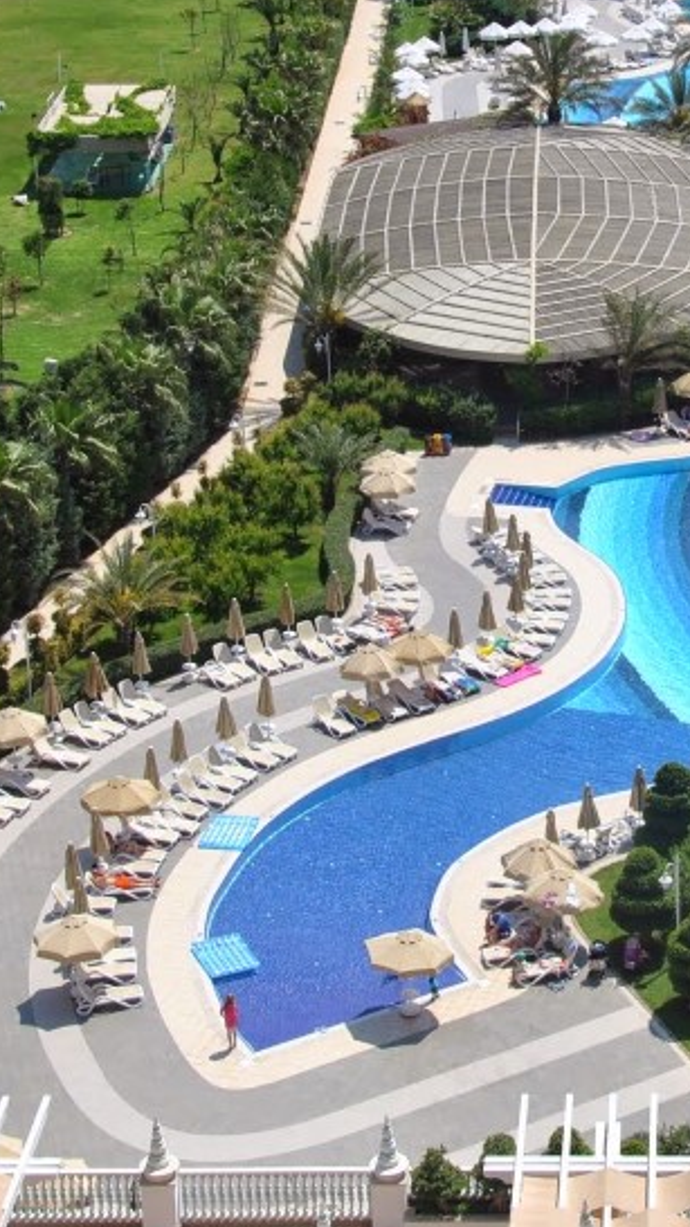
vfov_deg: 24.6
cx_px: 626
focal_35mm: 86
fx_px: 2798
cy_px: 384
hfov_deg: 13.9
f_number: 9
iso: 100
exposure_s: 1/320
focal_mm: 26
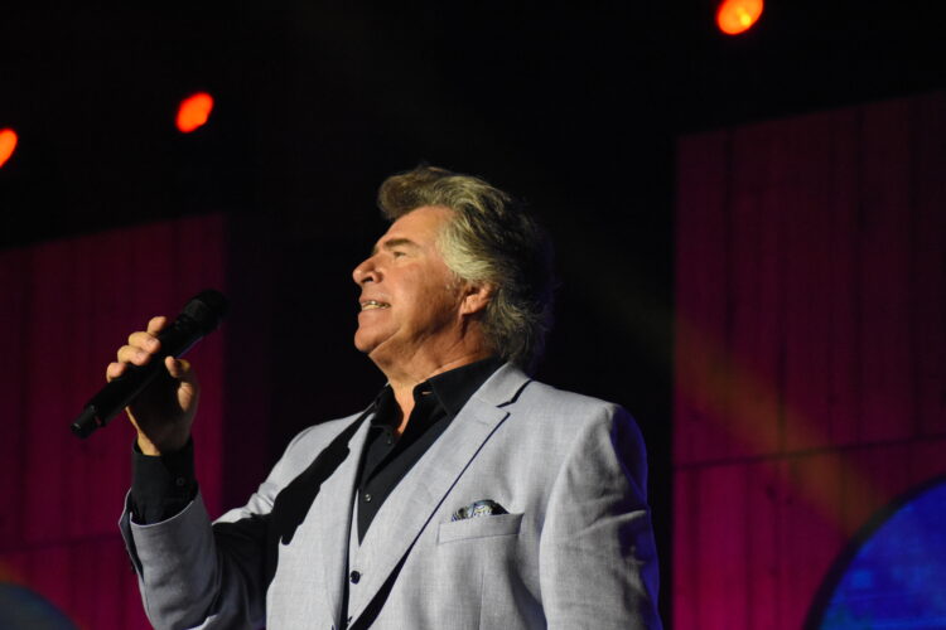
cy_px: 315
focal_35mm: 202
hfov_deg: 10.2
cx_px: 473
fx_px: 5321
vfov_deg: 6.8
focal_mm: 135
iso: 5000
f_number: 5
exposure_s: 1/640
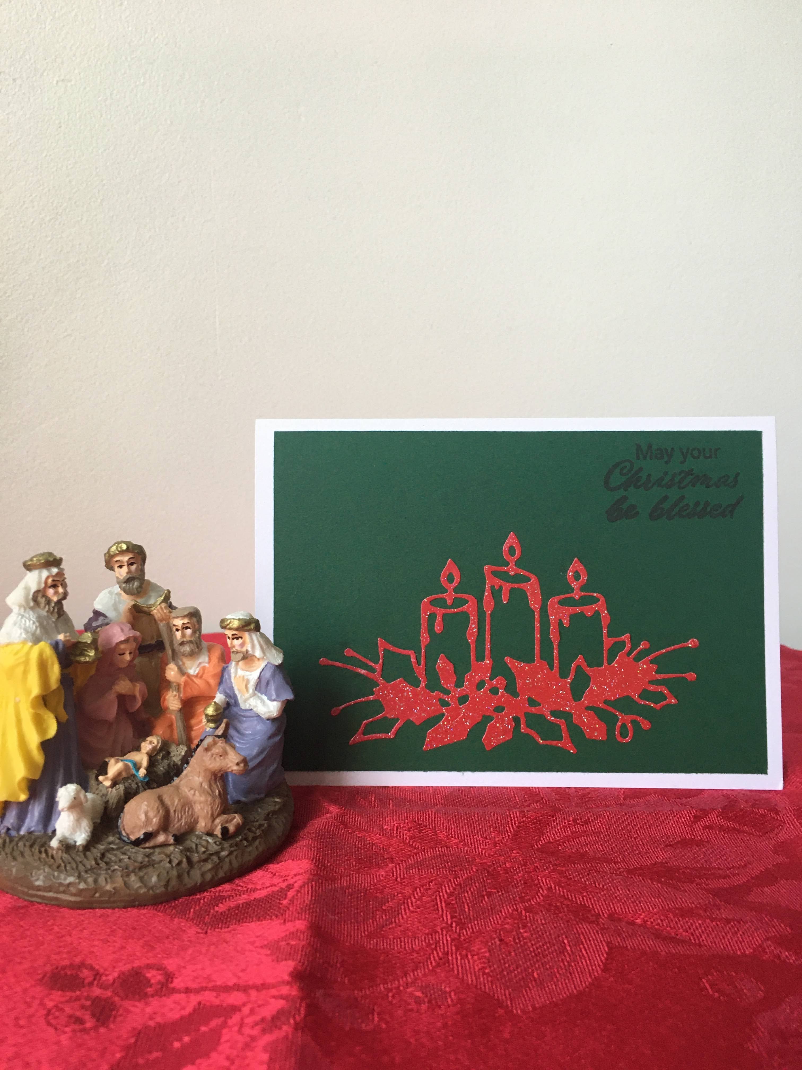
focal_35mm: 29
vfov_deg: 61.7
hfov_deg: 48.2
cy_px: 535
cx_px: 401
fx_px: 896
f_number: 2.2
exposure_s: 1/33
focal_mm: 4.15
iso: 50
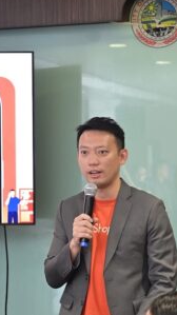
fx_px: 1010
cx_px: 57
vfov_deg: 17.7
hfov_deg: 10.0
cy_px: 221
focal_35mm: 121
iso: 1600
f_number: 2.8
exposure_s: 1/200
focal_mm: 45
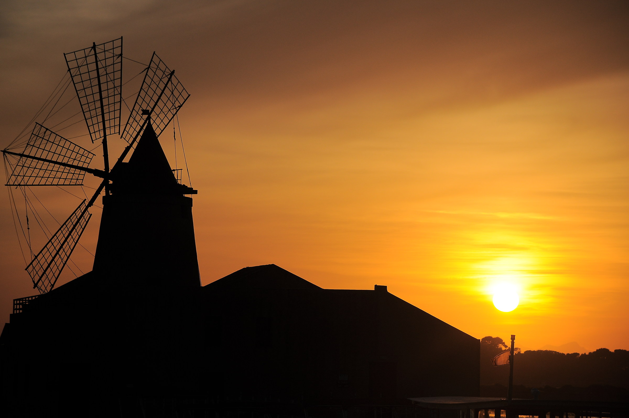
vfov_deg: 9.1
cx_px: 314
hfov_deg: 13.7
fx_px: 2618
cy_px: 209
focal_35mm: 150
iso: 200
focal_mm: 100
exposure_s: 1/5000
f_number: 5
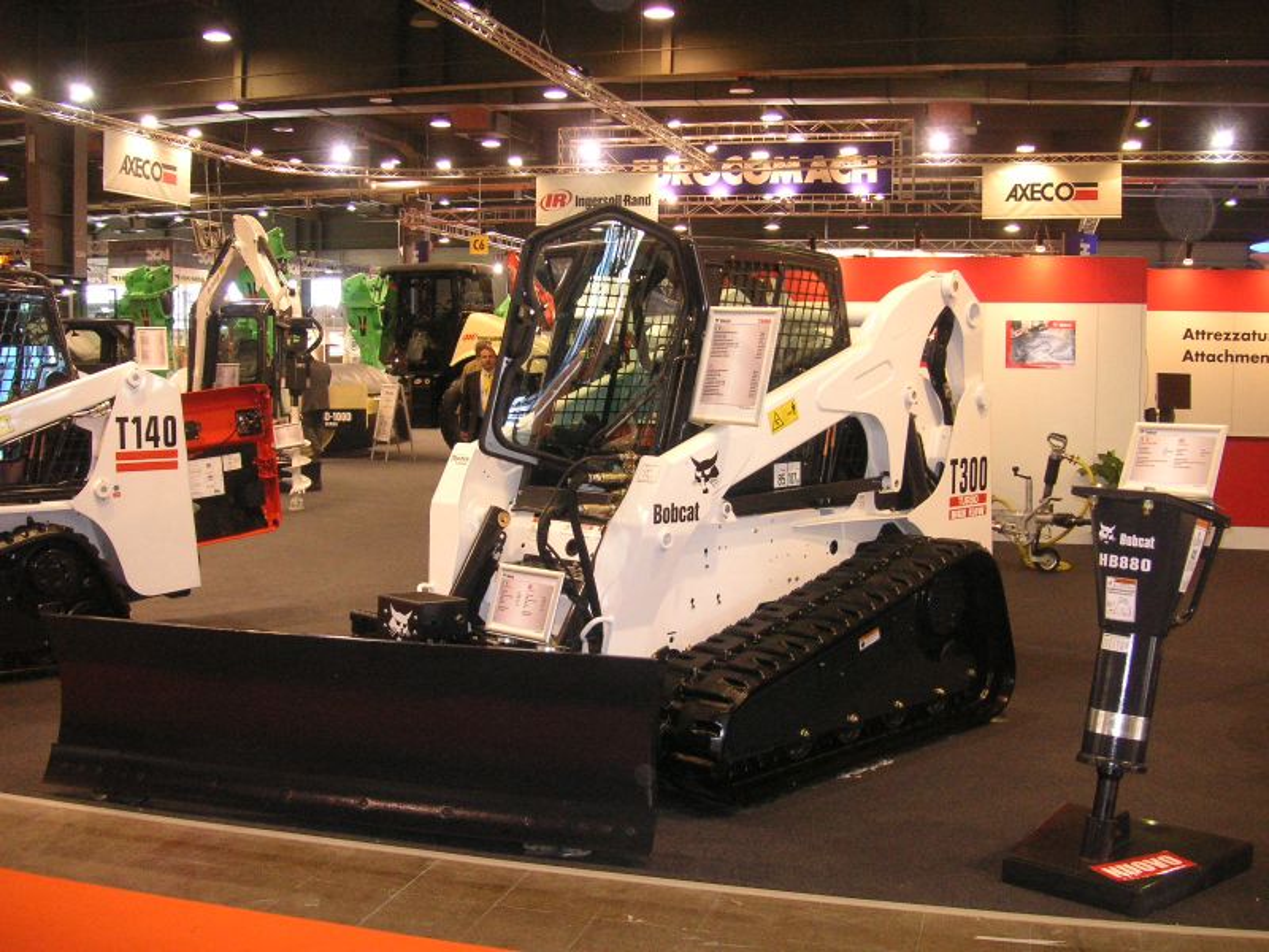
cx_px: 634
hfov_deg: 50.1
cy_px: 476
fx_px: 1356
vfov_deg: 38.7
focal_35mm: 37
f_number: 2.8
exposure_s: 1/45
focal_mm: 6.1
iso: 160
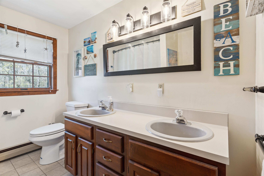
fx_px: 125
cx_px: 132
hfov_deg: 93.3
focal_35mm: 17
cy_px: 88
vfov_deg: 70.4
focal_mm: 17
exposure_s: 1/2
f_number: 9
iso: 100
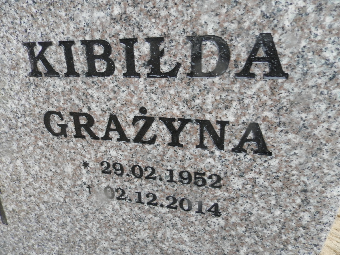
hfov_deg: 69.4
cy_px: 128
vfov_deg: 54.9
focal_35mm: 25
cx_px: 170
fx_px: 246
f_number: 3.1
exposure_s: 1/20
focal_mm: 4.5
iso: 200
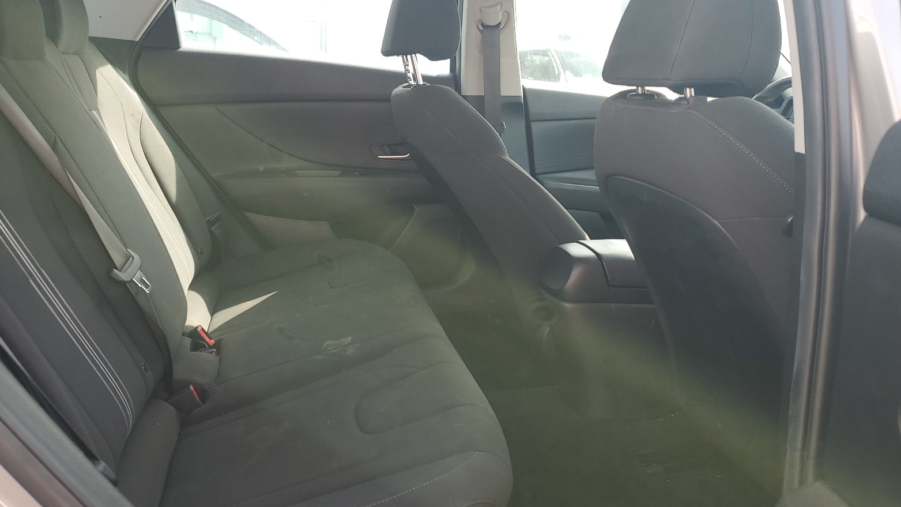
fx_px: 693
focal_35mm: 29
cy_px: 273
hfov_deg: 66.1
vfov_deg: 40.1
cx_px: 453
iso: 50
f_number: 1.5
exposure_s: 1/227
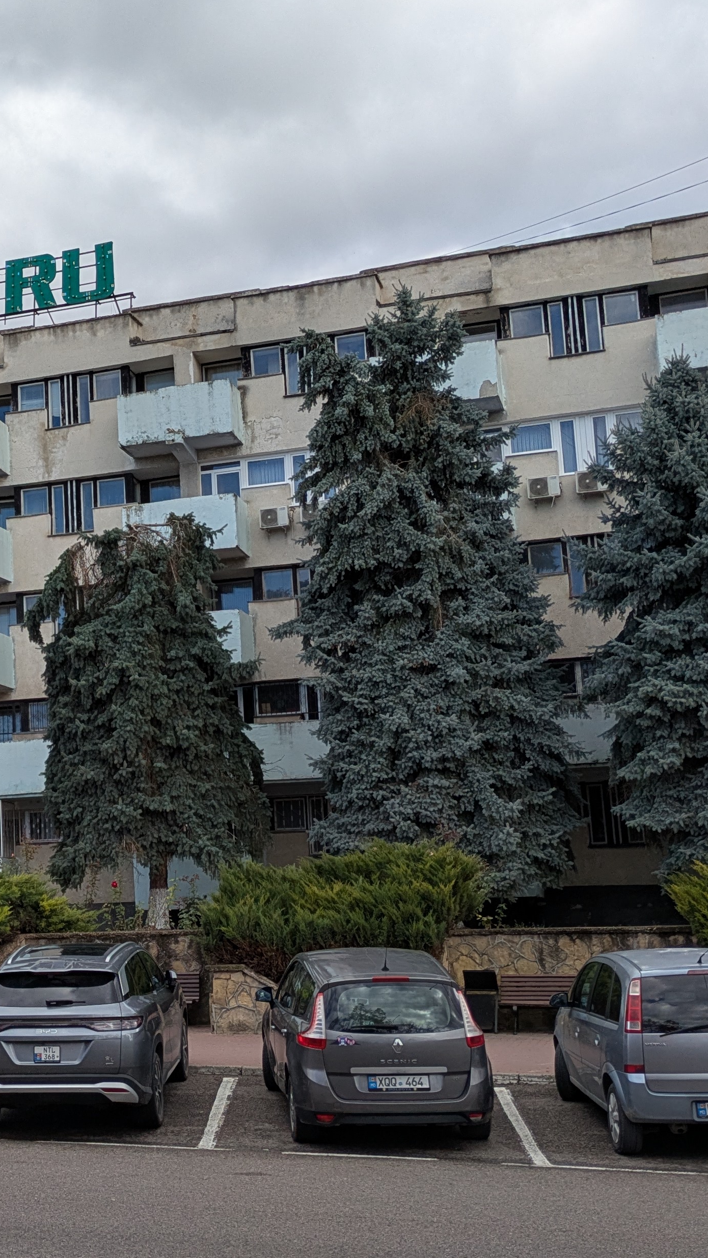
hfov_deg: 22.7
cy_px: 601
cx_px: 30
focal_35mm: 51
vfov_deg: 40.6
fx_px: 1702
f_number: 1.89
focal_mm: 5.43
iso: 53
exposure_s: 1/1972
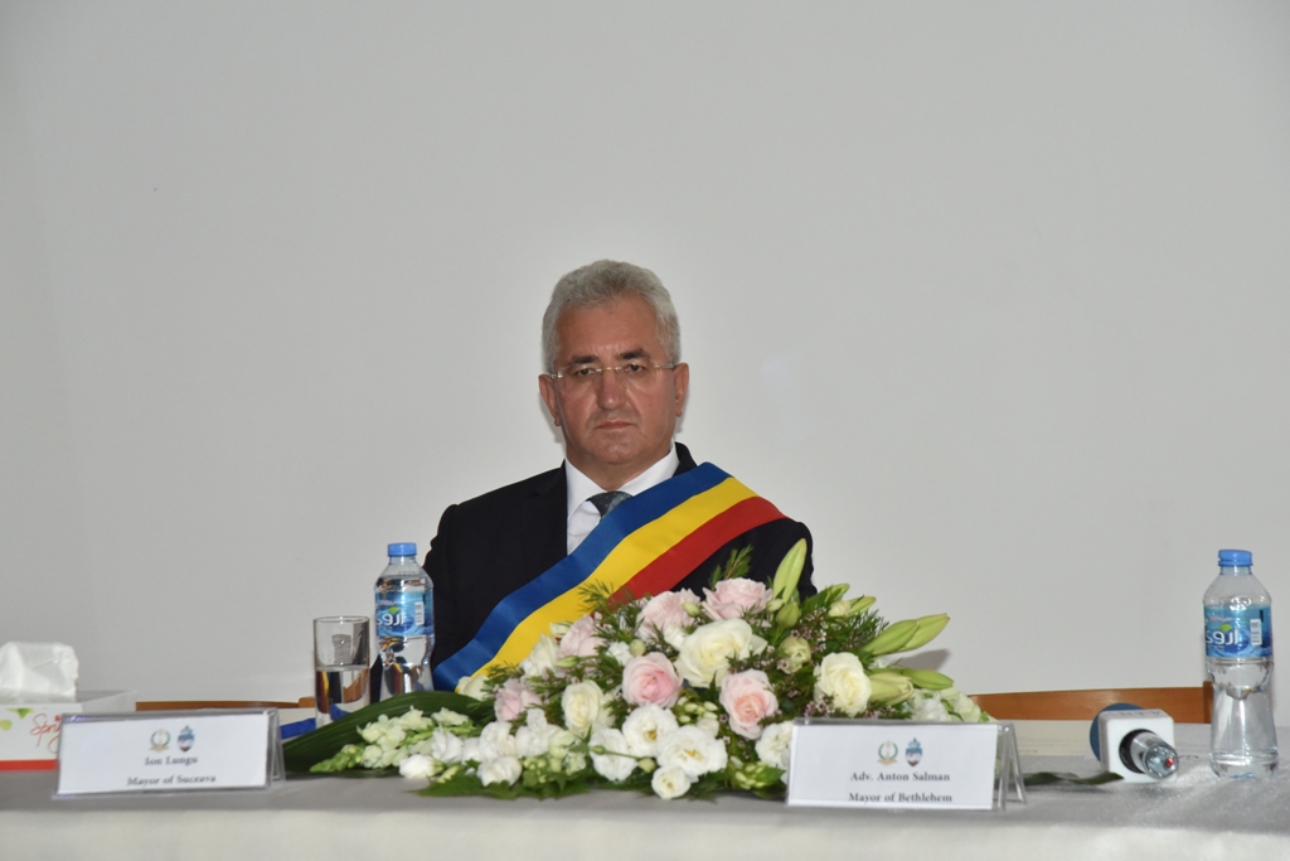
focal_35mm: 120
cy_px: 430
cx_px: 645
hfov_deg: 17.1
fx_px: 4300
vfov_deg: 11.4
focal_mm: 120
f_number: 7.1
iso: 2500
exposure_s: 1/250
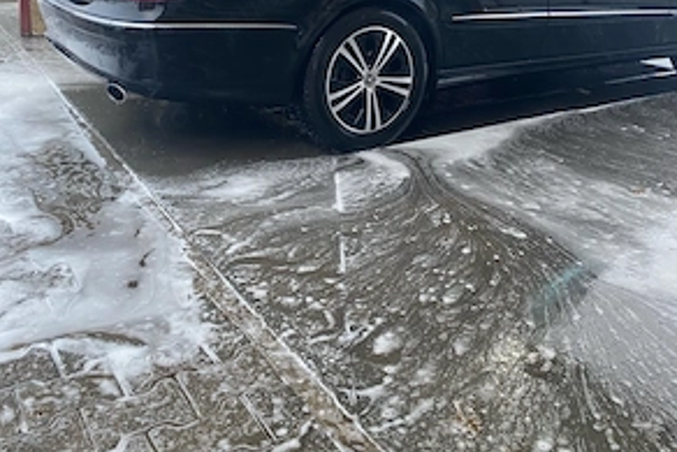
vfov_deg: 33.2
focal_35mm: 37
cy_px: 9
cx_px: 341
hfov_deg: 51.9
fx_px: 696
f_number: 1.8
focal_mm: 4.25
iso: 64
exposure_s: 1/50
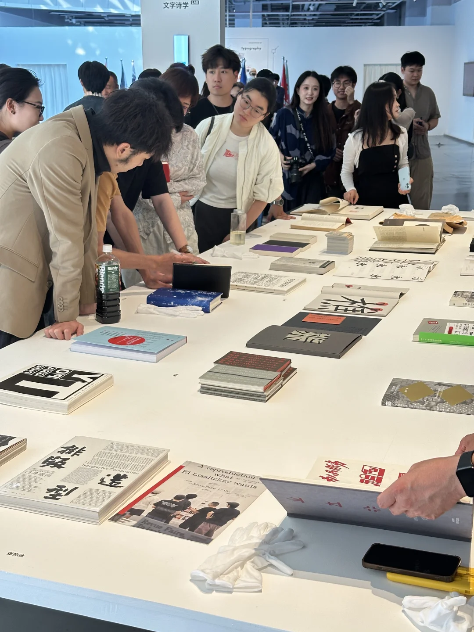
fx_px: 876
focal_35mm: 48
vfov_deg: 39.7
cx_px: 237
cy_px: 316
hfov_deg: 30.3
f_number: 1.78
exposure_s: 1/121
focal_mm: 6.86
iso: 80
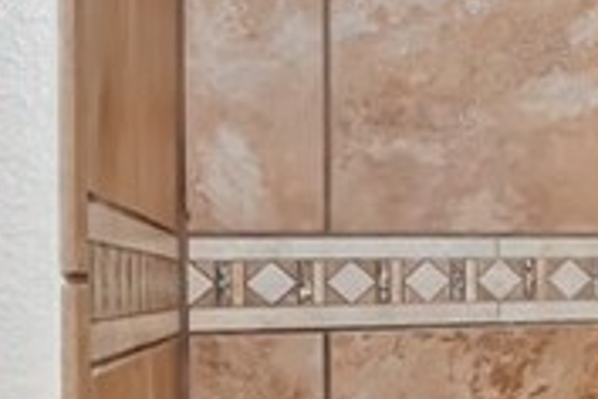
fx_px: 1445
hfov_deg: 17.2
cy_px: 249
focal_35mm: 87
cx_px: 1189
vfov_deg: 15.7
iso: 400
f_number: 8
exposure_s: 1/30
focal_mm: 10
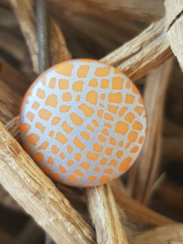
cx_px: 92
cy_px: 122
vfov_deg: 67.3
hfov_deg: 53.1
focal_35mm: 26
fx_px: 183
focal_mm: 4.3
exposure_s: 1/124
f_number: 1.5
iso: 50
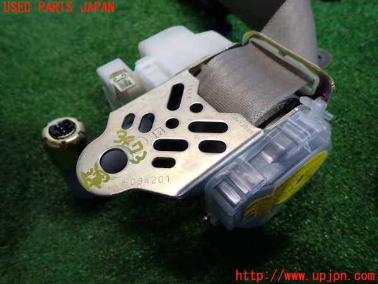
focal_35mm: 25
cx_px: 189
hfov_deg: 69.4
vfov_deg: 54.9
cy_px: 142
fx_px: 273
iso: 200
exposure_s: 1/60
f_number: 2
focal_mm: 4.5
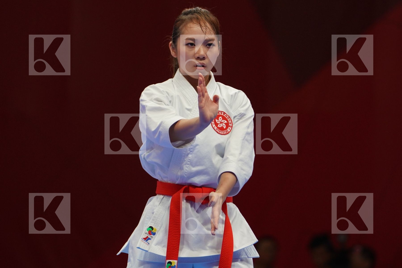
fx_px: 3450
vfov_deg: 4.4
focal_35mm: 309
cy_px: 134
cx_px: 201
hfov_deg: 6.7
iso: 800
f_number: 4
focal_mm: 206
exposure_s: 1/500
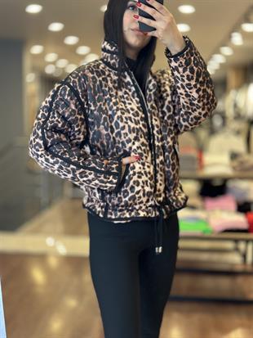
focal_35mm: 48
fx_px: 468
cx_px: 126
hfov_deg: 30.3
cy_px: 169
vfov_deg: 39.6
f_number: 1.78
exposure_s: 1/60
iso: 160
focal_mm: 6.86
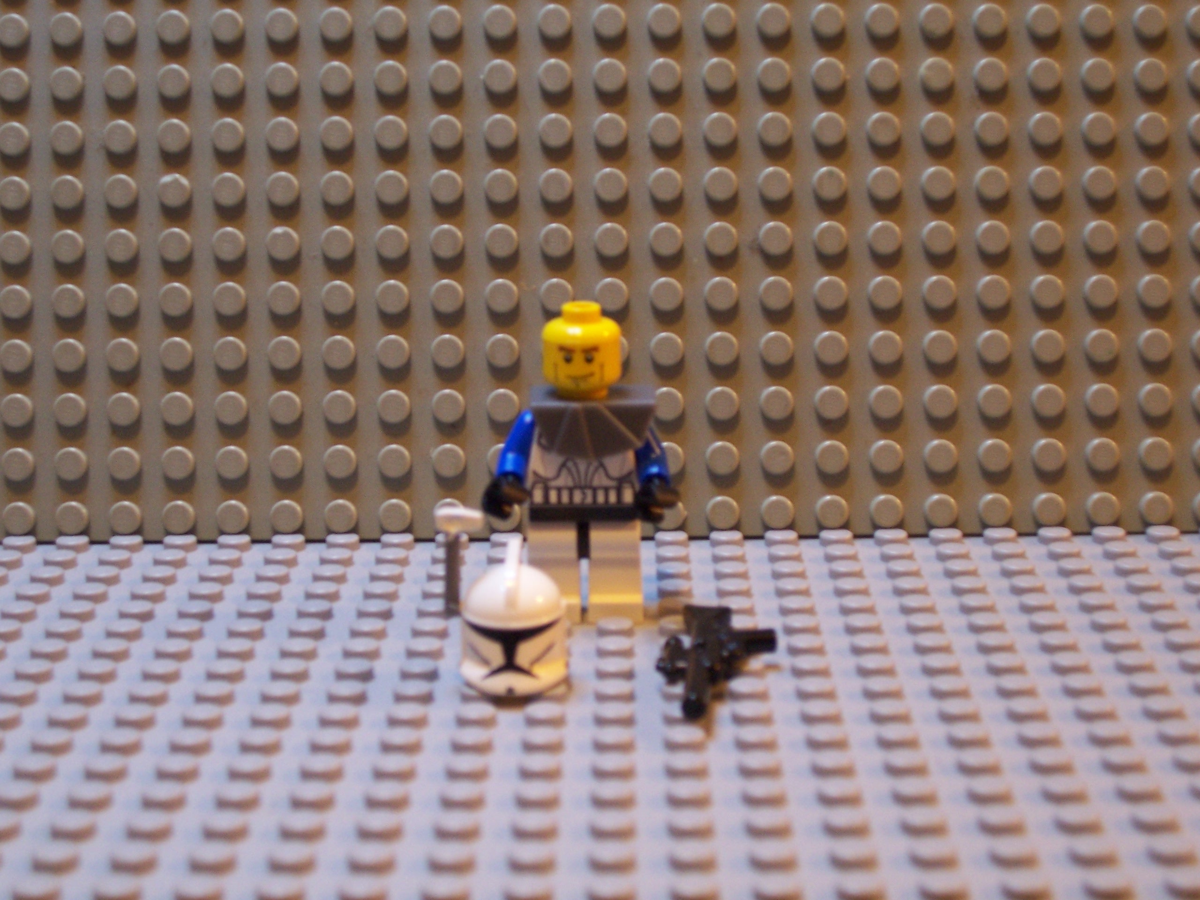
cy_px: 450
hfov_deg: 29.4
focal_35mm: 66
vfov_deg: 22.3
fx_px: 2288
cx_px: 600
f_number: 4
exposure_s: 1/4
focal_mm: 10.8
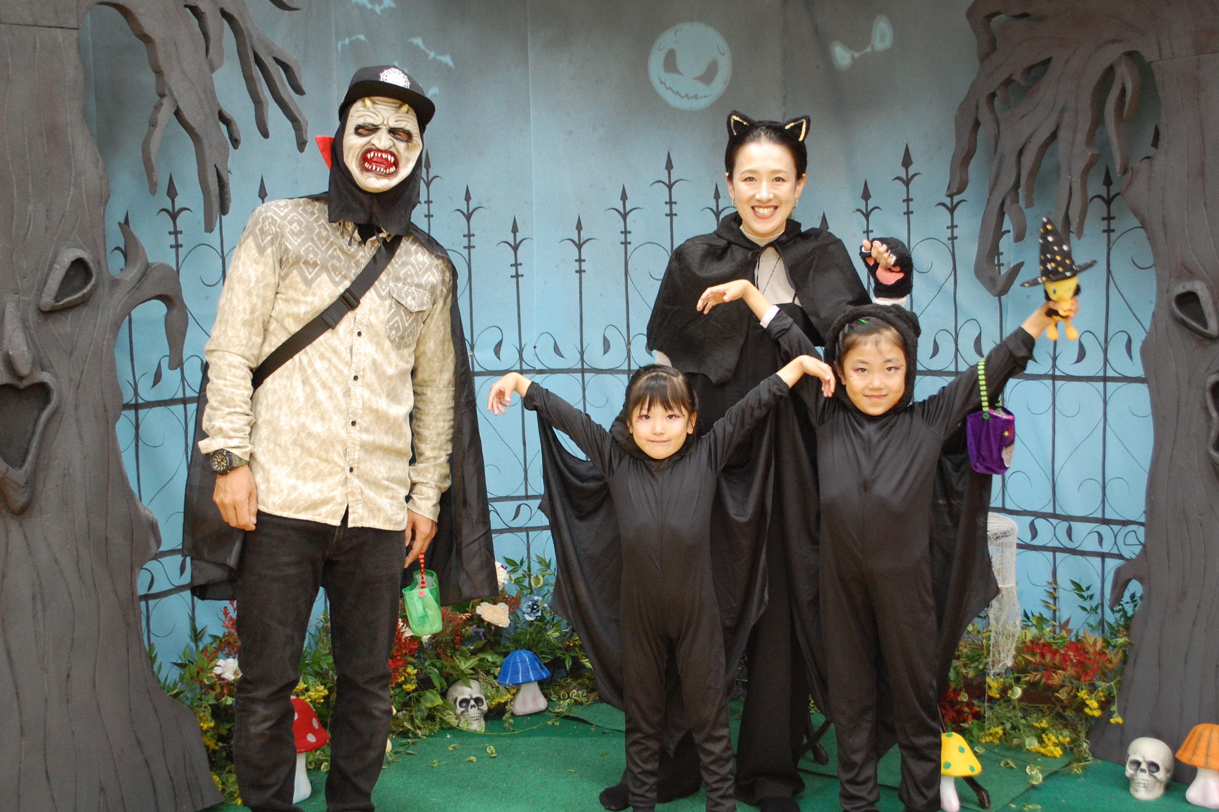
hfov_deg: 45.4
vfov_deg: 31.2
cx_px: 612
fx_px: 1456
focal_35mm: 43
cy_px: 413
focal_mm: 28
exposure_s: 1/8
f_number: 4.5
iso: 800
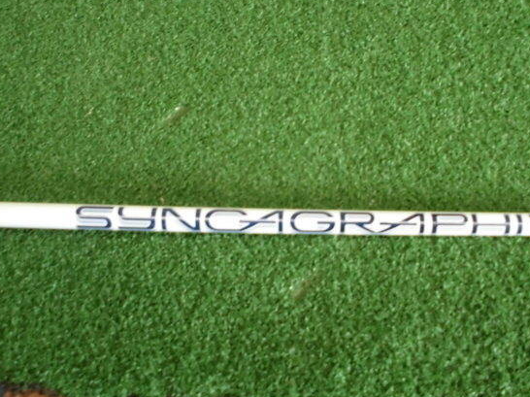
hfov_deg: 54.0
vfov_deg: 41.6
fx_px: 520
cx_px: 264
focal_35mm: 34
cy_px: 166
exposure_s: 1/30
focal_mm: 5.3
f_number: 3.7
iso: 400
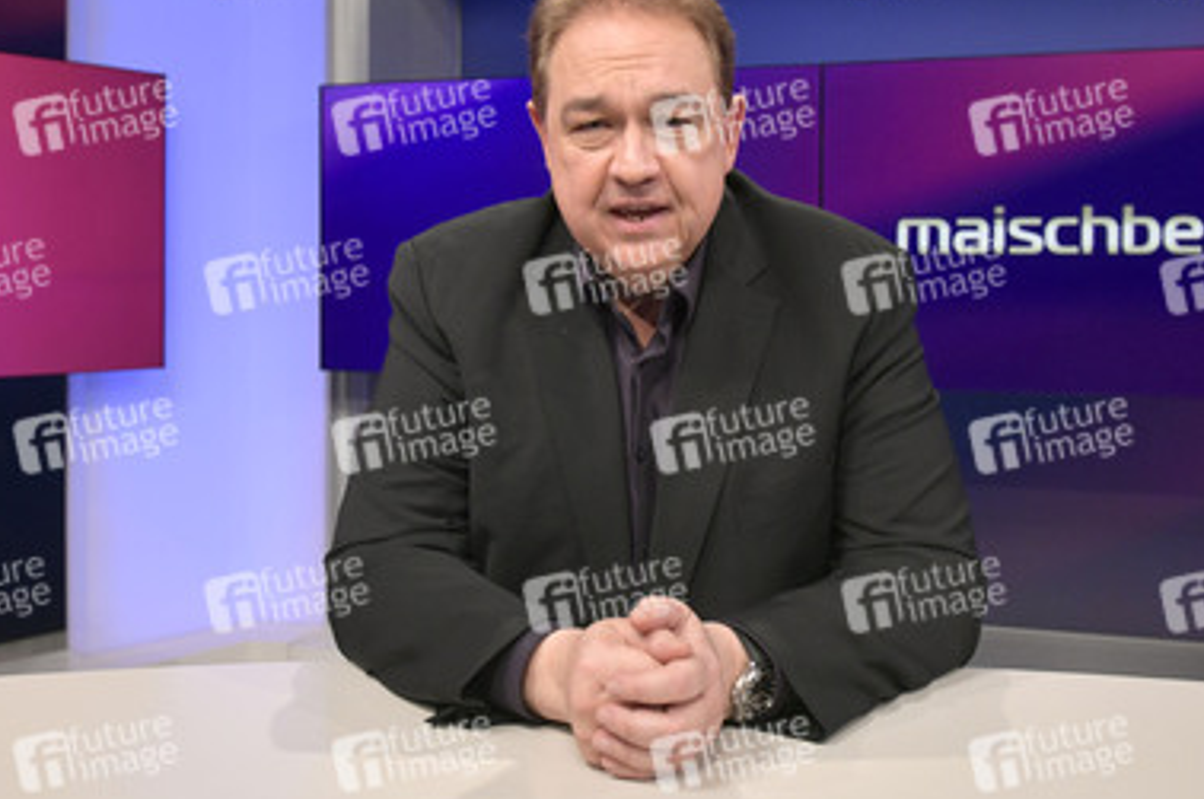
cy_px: 357
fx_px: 1236
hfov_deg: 51.9
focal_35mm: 37
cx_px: 648
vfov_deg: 35.8
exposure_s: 1/200
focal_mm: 31
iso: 1600
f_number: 5.6
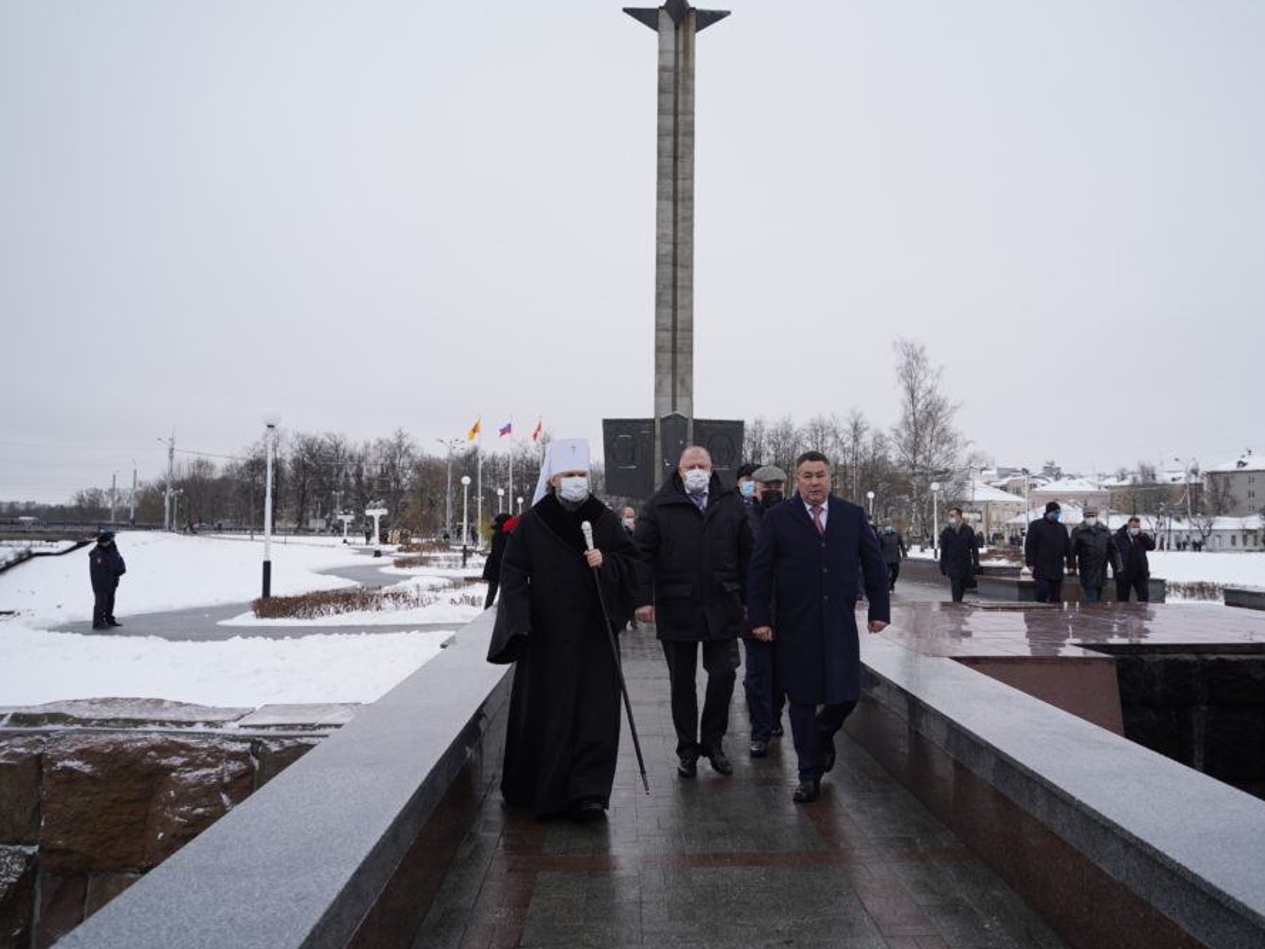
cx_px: 713
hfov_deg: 58.2
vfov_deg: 45.5
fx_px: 1133
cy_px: 467
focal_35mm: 31
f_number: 3.2
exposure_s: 1/1000
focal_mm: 28
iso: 400
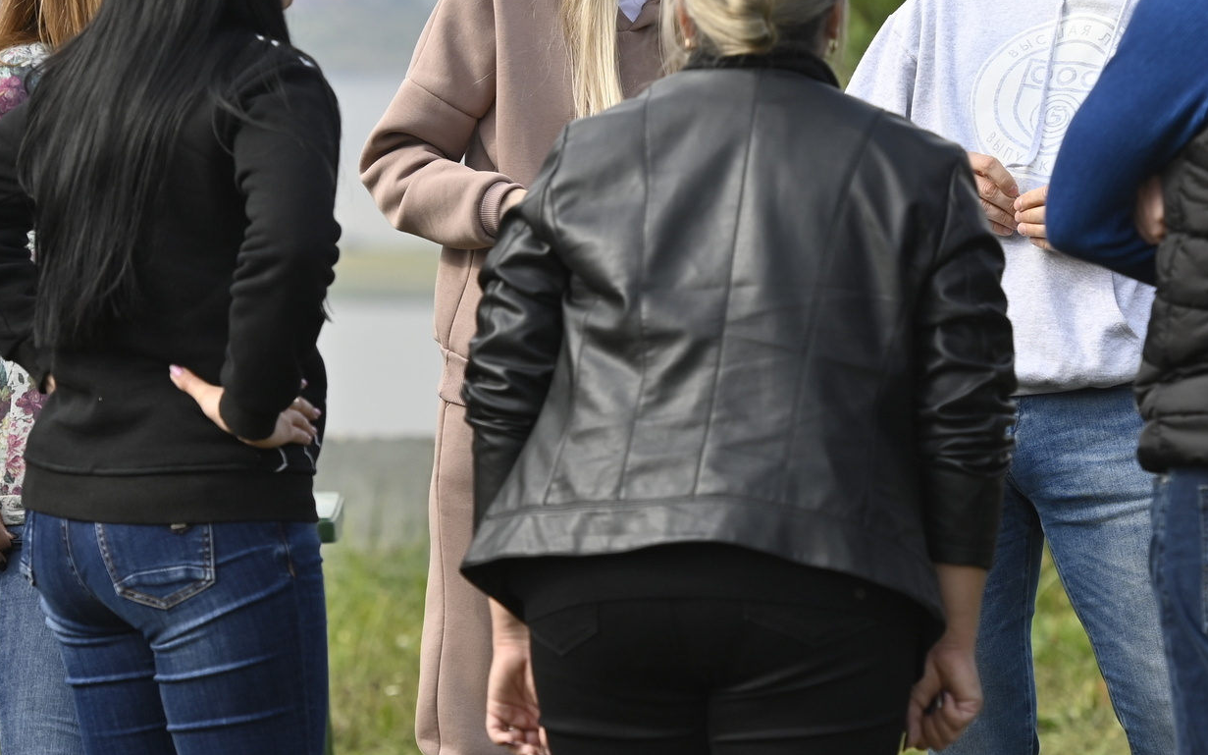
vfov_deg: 4.6
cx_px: 906
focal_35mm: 286
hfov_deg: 7.3
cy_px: 274
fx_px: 9414
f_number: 4
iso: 160
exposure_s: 1/800
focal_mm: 135
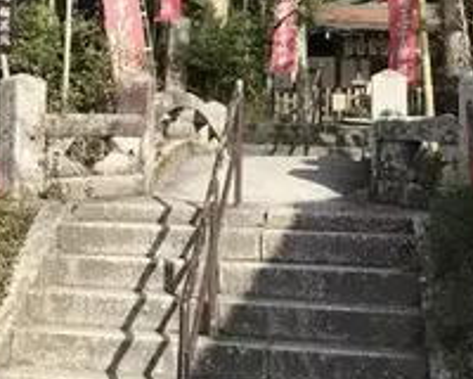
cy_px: 88
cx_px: 76
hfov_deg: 22.9
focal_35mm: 82
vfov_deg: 18.6
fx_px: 1148
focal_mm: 3.99
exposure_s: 1/1330
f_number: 1.8
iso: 20
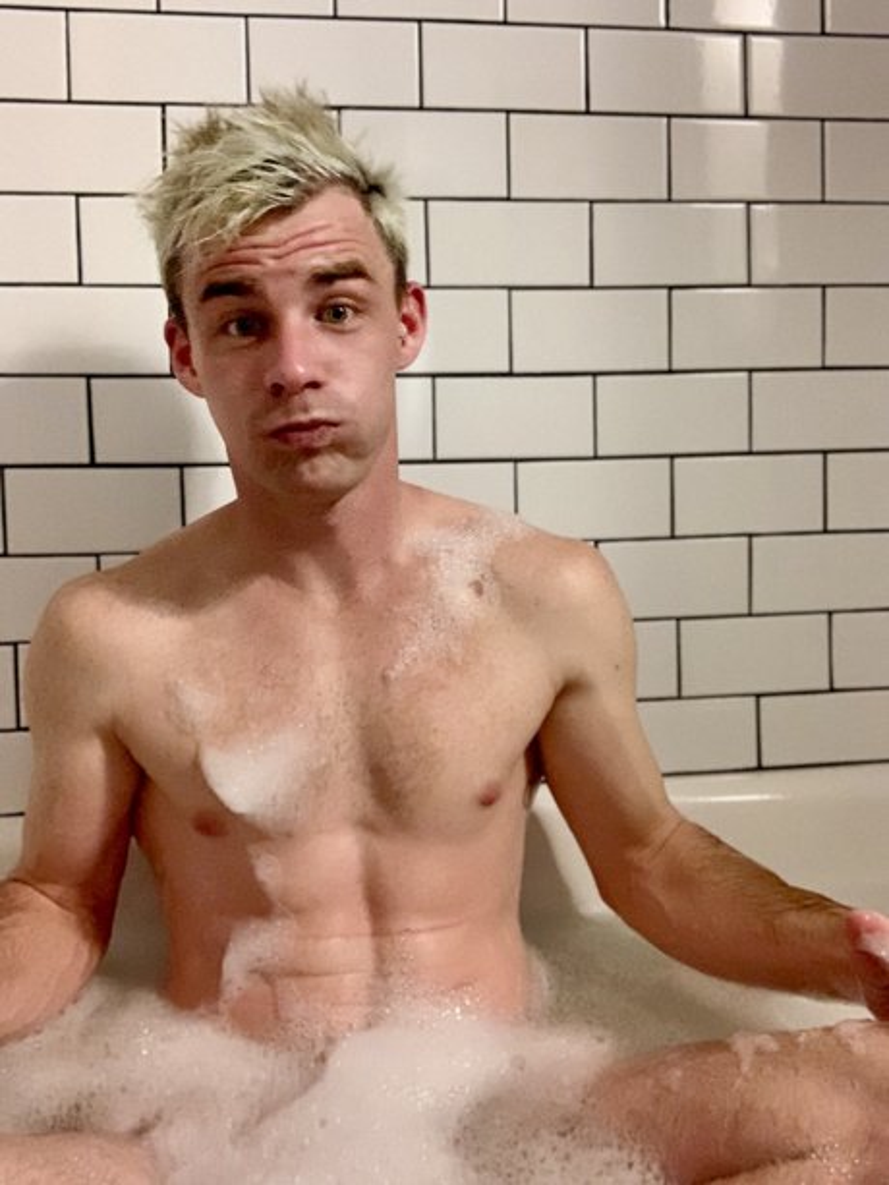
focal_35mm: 32
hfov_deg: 44.2
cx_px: 444
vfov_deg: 56.8
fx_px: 1095
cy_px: 592
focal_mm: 2.87
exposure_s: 1/18
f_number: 2.2
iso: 500
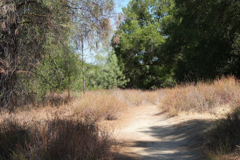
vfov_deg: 20.9
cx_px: 141
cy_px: 84
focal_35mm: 65
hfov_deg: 30.9
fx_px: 433
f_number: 4.5
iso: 320
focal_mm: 50
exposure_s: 1/1000
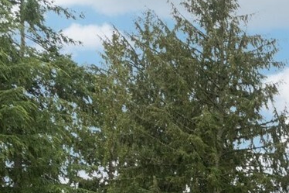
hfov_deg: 20.5
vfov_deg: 14.8
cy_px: 427
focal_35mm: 68
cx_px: 526
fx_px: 546
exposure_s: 1/40
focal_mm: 10
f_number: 9
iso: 250
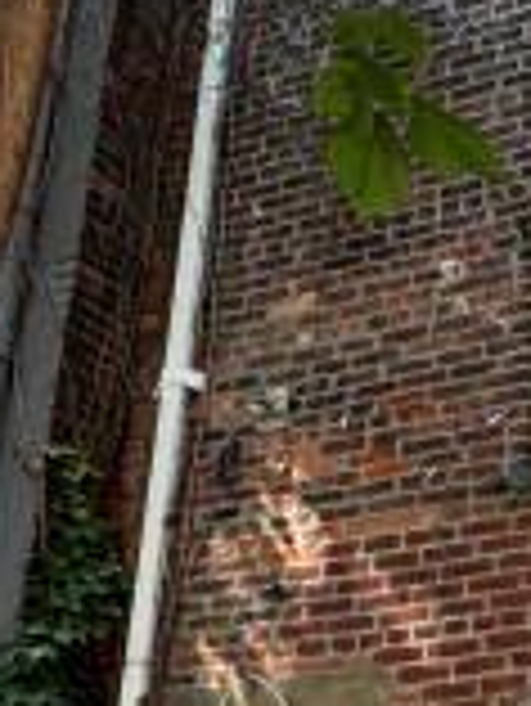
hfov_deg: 19.9
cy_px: 764
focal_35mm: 57
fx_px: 1164
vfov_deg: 30.4
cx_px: 914
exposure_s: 1/123
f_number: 2.2
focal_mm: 2.22
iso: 40
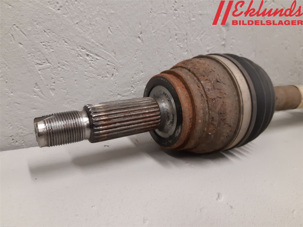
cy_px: 114
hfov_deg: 67.3
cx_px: 152
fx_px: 228
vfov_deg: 53.1
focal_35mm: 26
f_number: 1.7
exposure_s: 1/50
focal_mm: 3.93
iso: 200
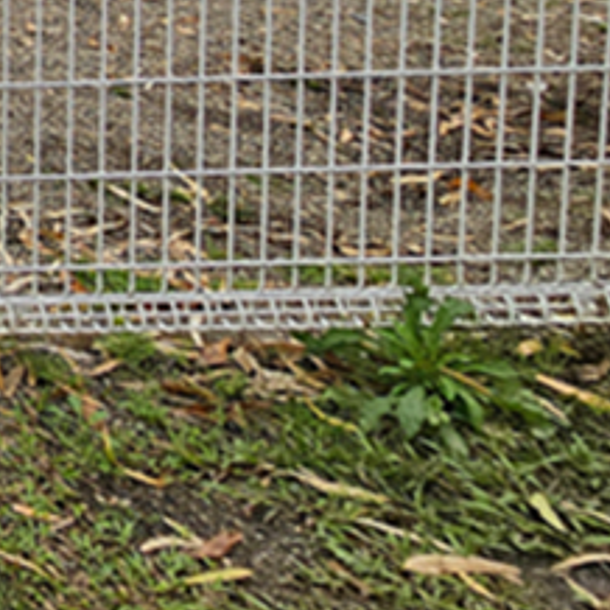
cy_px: -241
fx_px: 1077
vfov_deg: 25.7
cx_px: -700
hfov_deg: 17.6
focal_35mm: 54
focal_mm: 2.2
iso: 50
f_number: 2.2
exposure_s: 1/457
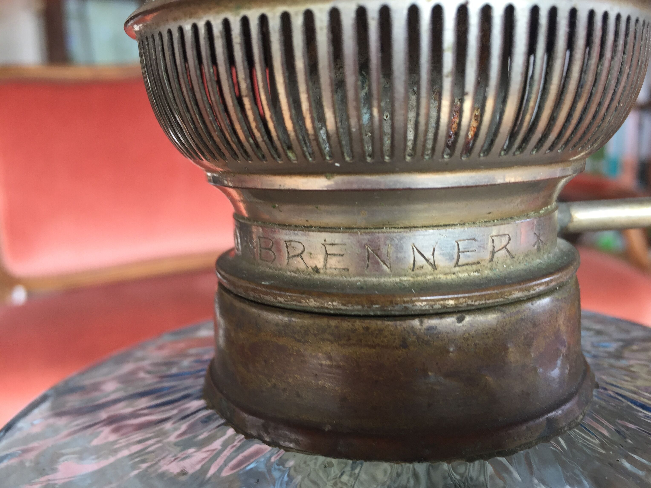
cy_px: 257
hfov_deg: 58.3
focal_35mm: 31
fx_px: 583
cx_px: 348
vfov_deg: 45.4
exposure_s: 1/50
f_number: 2.2
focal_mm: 4.15
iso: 40
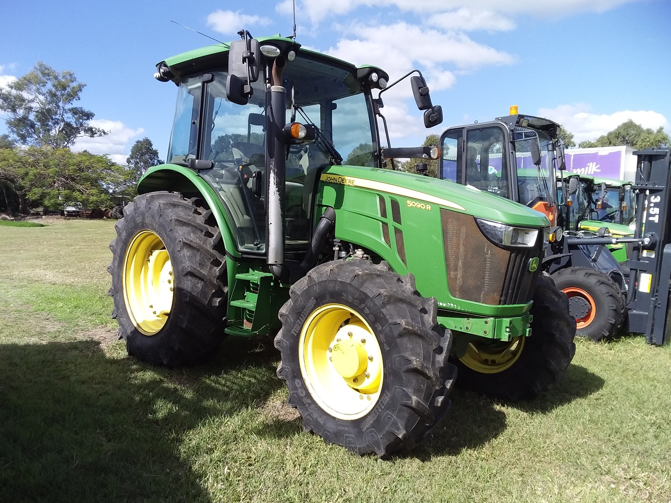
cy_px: 257
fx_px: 562
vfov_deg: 48.2
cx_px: 325
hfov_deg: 61.6
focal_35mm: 29
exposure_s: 1/1264
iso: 40
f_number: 1.9
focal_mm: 2.91
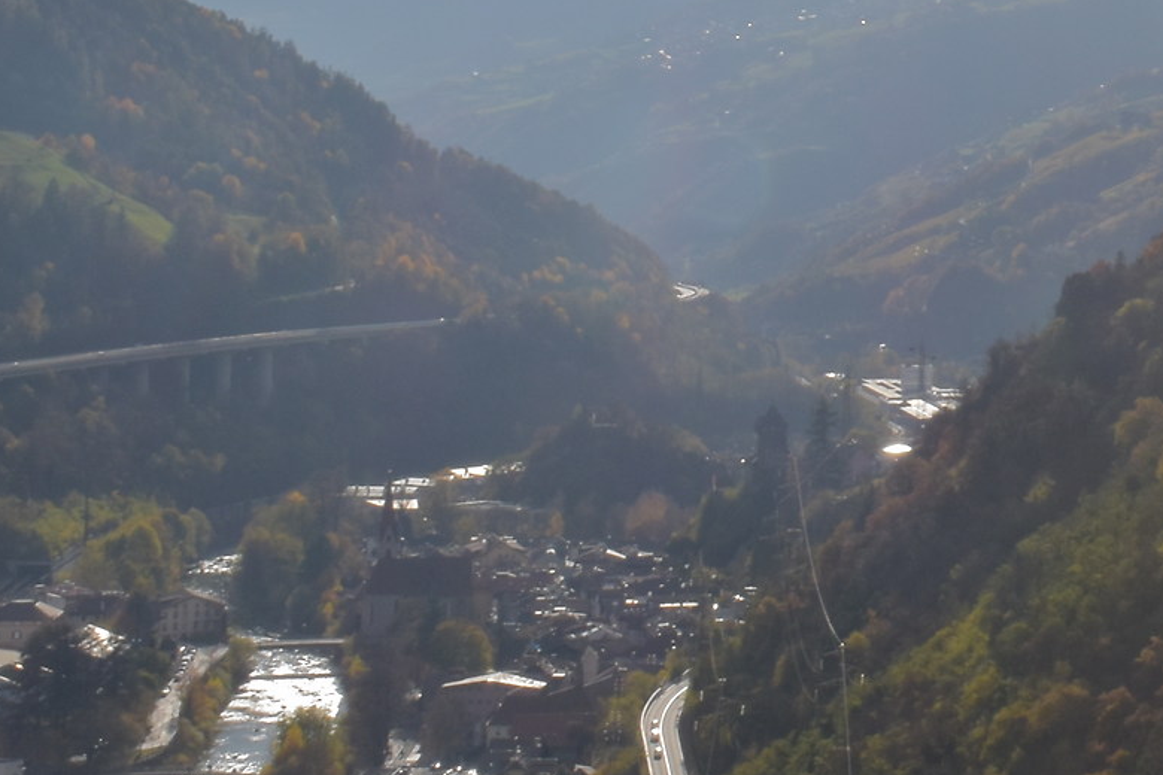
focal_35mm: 120
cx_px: 1232
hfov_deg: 16.6
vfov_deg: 11.2
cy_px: -186
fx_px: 3876
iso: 320
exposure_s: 1/160
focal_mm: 26
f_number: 25
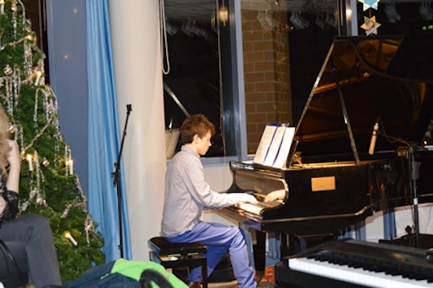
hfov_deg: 29.9
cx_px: 216
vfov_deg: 20.2
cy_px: 144
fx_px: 812
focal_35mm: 68
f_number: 5.3
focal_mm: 45
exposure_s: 1/60
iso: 1600
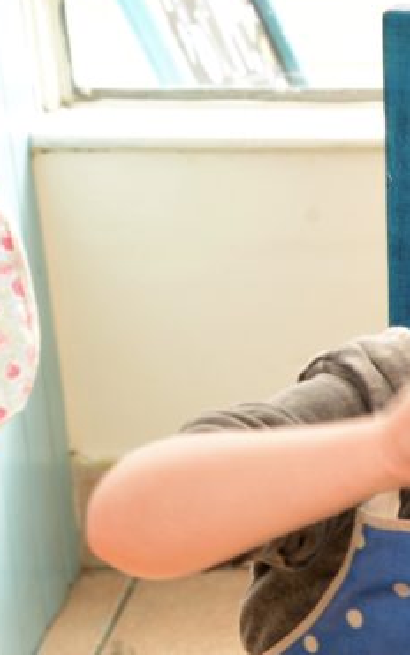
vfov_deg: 11.3
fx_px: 3324
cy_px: 383
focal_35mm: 186
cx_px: 880
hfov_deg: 6.8
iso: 640
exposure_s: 1/40
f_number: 7.1
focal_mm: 66
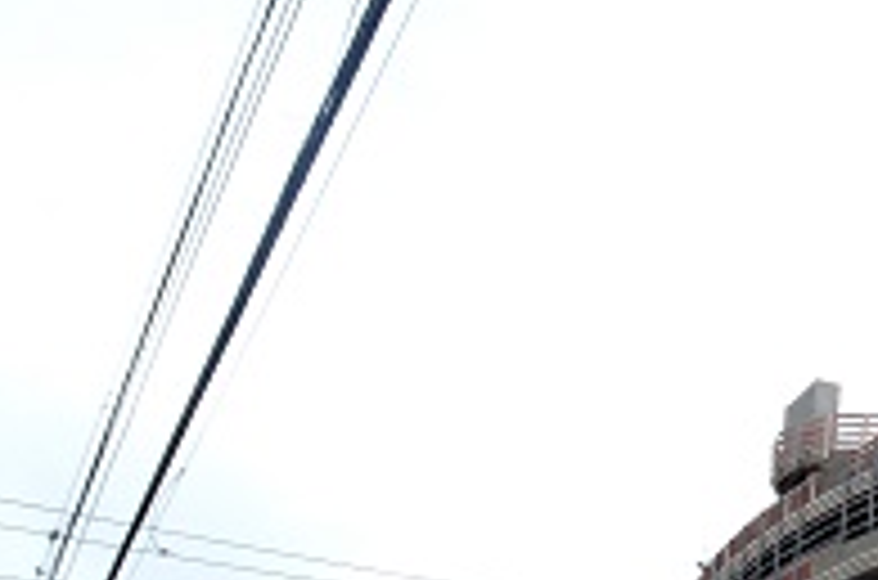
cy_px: 589
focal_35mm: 83
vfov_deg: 16.0
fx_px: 2019
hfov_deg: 21.7
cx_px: 1189
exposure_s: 1/80
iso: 200
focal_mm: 18
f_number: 8
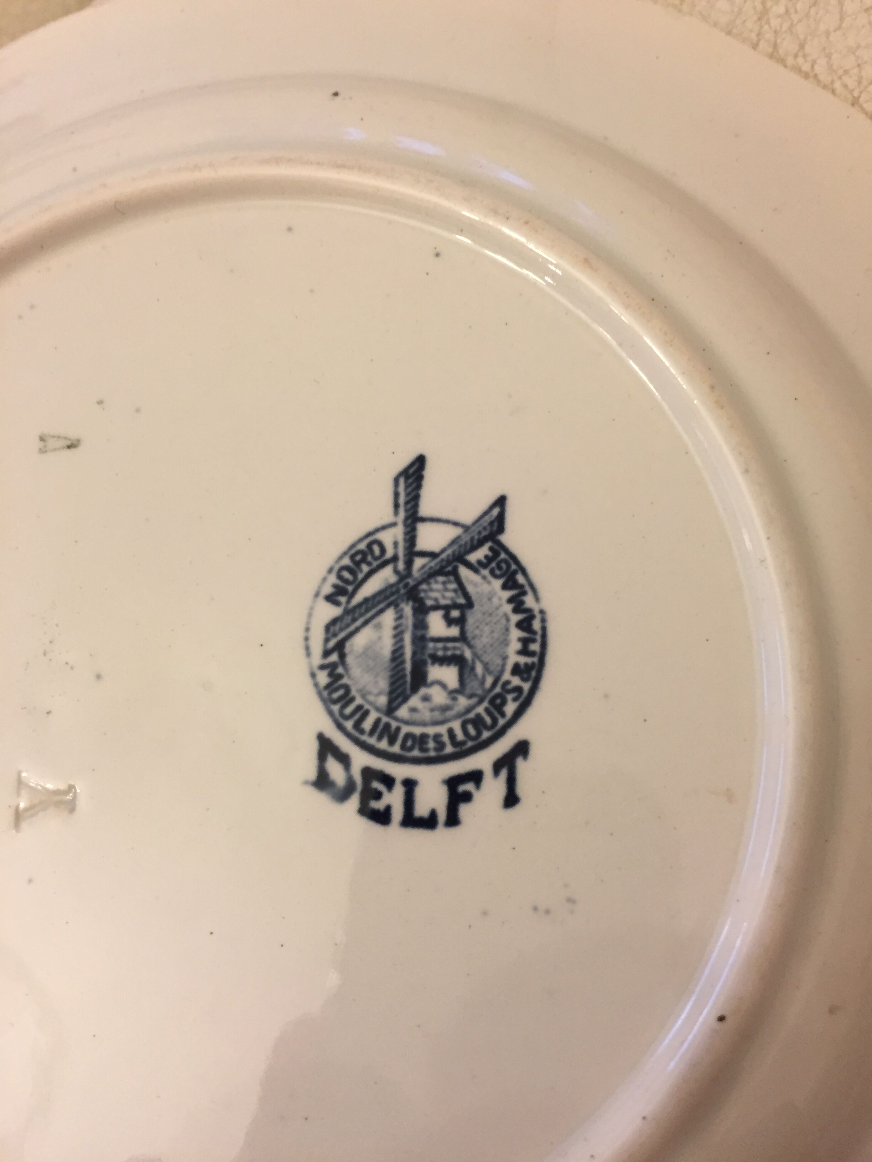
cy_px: 581
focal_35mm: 29
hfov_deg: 48.2
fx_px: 974
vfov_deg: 61.7
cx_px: 436
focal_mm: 4.15
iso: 160
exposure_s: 1/33
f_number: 2.2
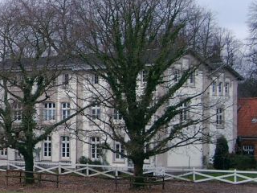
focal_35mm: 150
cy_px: 80
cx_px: -57
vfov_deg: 9.9
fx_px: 1114
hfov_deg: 12.8
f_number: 2
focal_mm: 12.52
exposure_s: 1/73.5
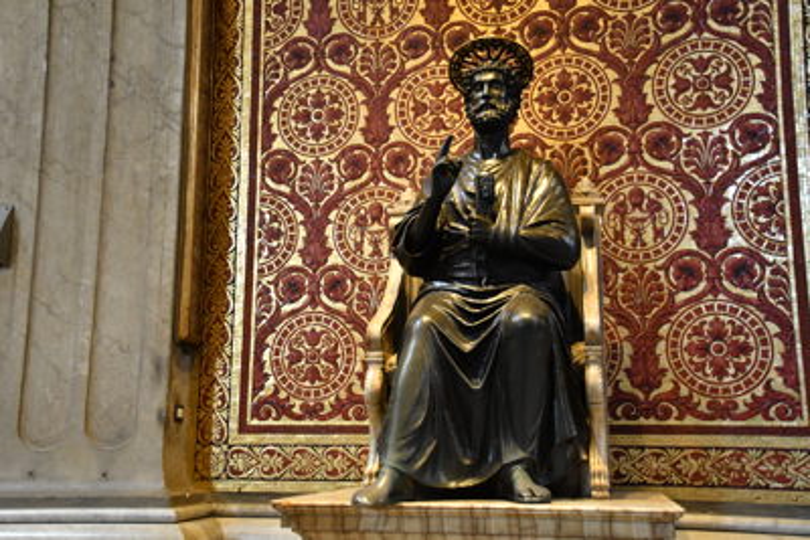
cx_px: 405
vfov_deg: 34.2
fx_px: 878
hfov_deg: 49.5
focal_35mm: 39
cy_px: 270
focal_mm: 26
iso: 2500
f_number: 3.8
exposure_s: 1/80
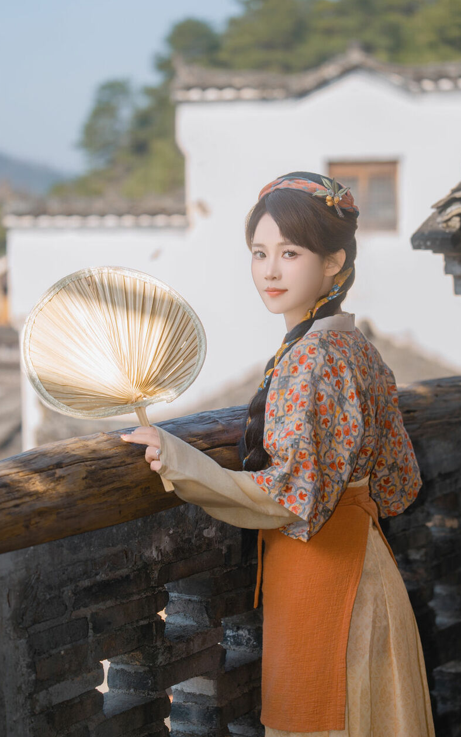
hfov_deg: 14.7
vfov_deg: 23.3
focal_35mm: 89
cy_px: 417
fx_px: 1790
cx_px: 242
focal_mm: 70
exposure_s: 1/640
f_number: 2.8
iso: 160
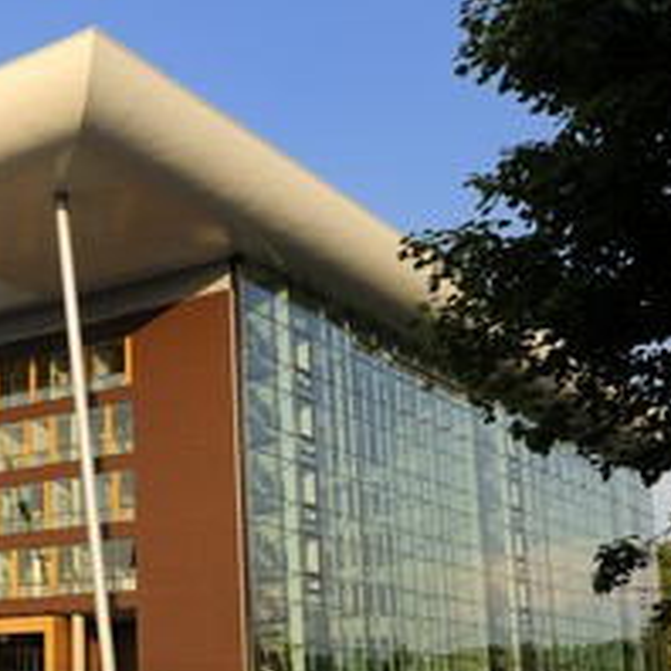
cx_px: -29
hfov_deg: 28.3
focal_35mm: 56
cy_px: 468
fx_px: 1228
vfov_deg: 30.2
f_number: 11
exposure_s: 1/125
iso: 200
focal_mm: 31
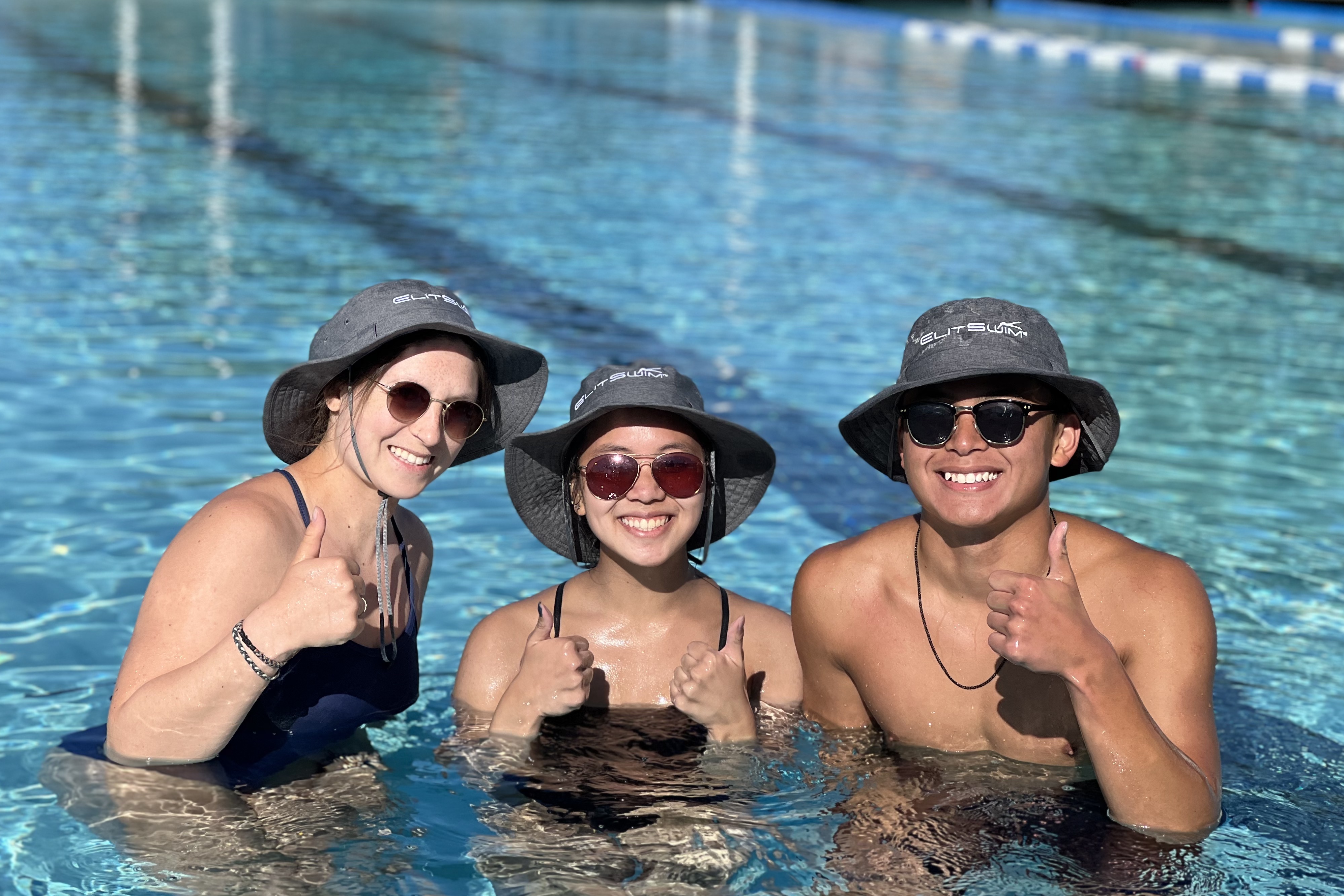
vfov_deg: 16.9
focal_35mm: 81
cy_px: 407
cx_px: 674
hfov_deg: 25.1
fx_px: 3024
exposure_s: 1/797
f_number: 2.8
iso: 32
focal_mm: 9
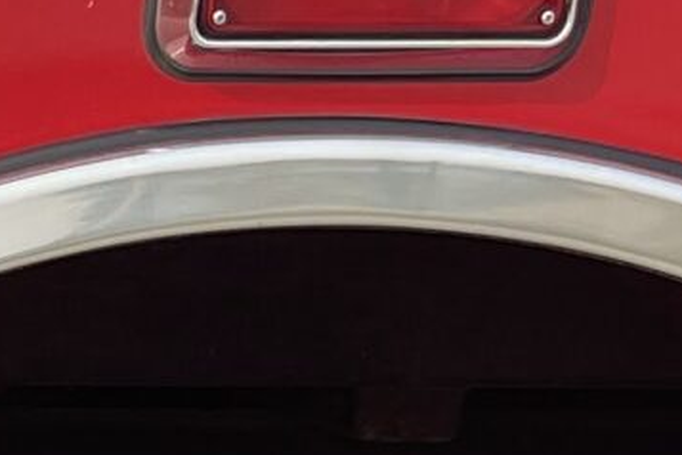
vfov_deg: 6.5
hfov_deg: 9.5
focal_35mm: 194
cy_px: 1338
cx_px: -909
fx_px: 3675
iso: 32
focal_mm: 5.1
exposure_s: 1/1456
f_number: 1.6
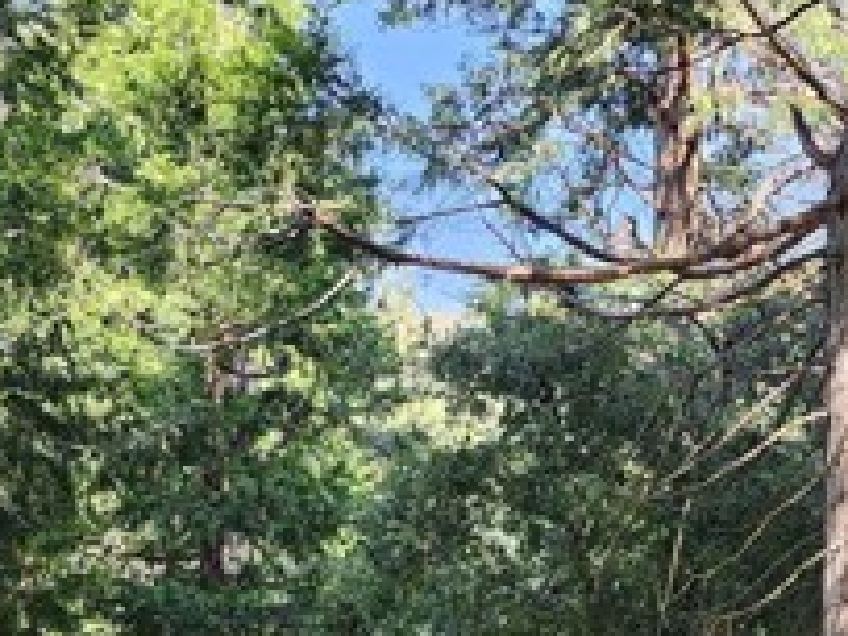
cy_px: 532
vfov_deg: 20.2
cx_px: 686
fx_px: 1764
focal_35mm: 72
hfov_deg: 26.5
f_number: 1.8
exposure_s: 1/180
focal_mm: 6.4
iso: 32
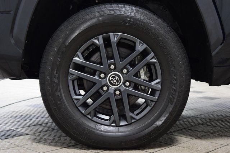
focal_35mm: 60
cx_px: 115
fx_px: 383
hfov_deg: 33.4
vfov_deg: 22.6
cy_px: 76
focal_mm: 40
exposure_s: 1/60
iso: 1600
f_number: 3.5
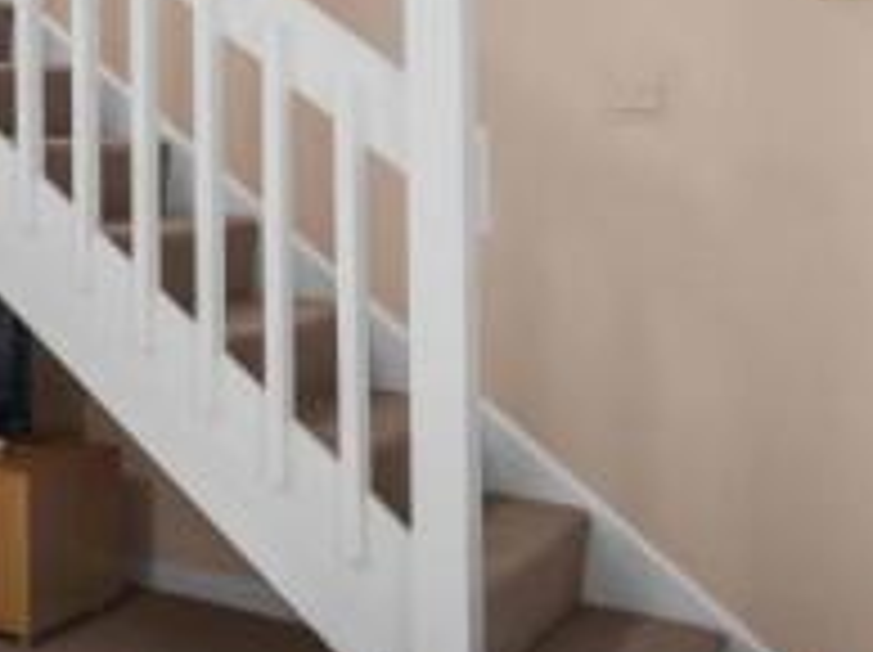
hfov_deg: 27.2
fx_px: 1310
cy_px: 263
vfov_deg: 27.9
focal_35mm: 52
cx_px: -403
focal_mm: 16
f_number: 8
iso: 320
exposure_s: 6
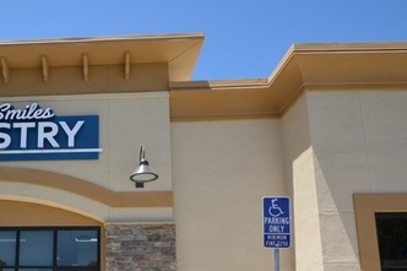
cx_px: 77
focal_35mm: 28
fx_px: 316
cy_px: 248
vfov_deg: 42.3
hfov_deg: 59.9
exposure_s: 1/200
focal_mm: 10
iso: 100
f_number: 8
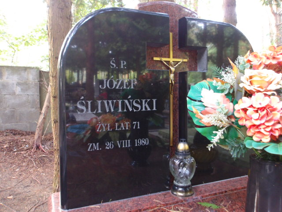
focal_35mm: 27
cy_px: 106
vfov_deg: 51.4
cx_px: 141
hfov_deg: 65.3
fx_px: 220
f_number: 3
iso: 373
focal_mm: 4.9
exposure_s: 1/15
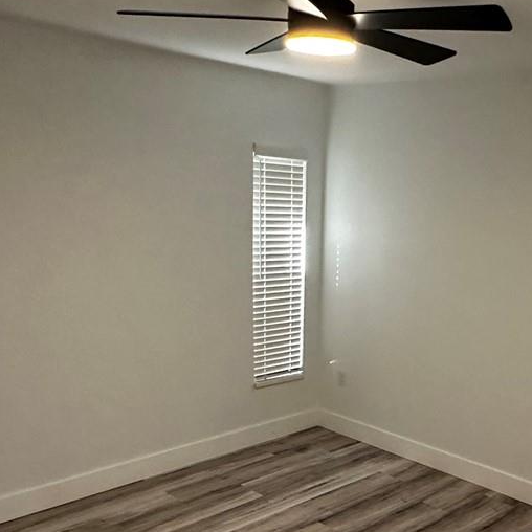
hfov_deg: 42.1
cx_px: 367
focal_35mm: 39
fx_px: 678
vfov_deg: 40.9
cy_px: 433
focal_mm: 2.22
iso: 400
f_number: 2.2
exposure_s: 1/60
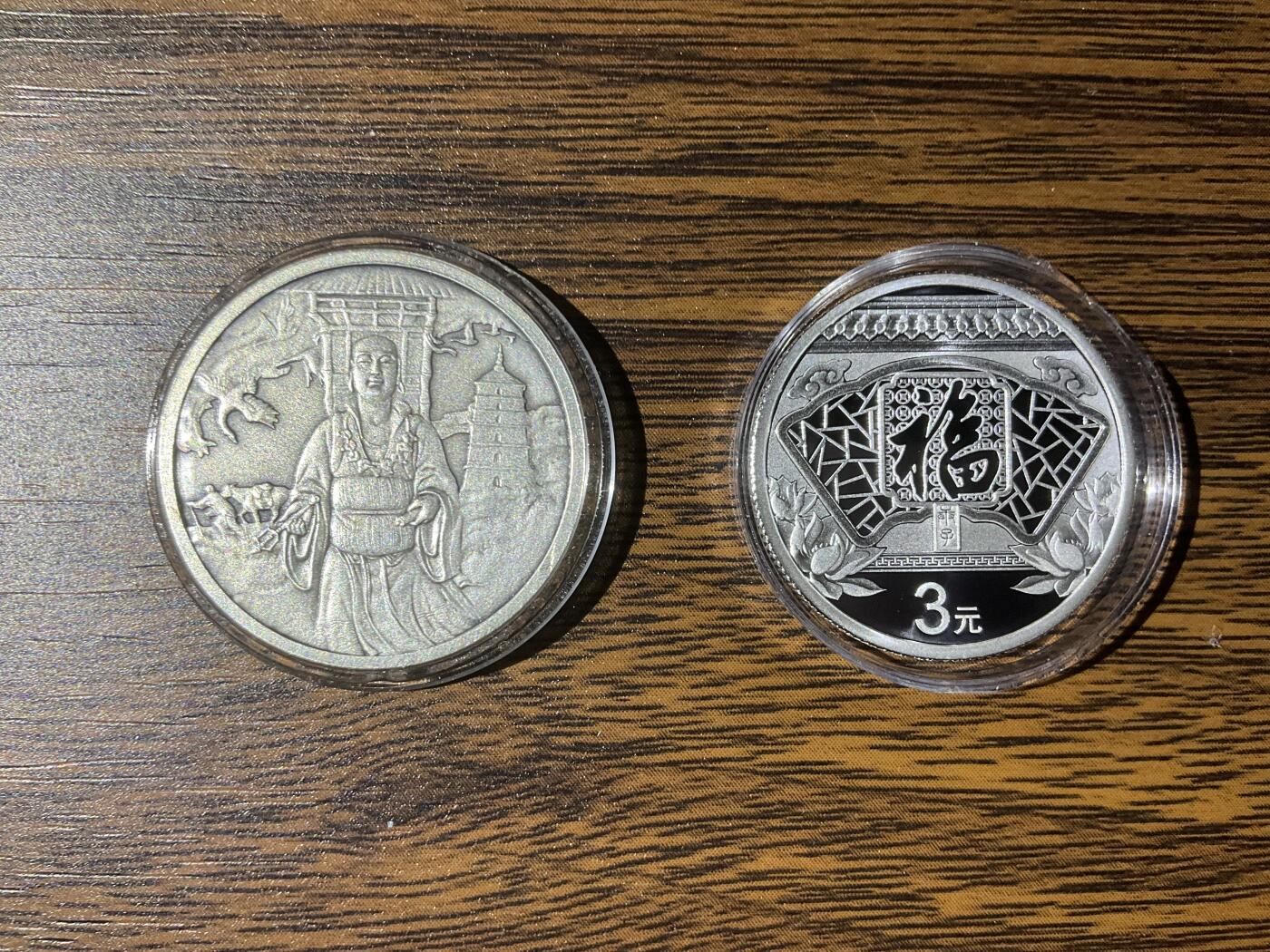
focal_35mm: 29
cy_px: 476
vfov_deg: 48.2
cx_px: 635
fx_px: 1064
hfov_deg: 61.7
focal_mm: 3
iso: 80
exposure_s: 1/60
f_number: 1.8
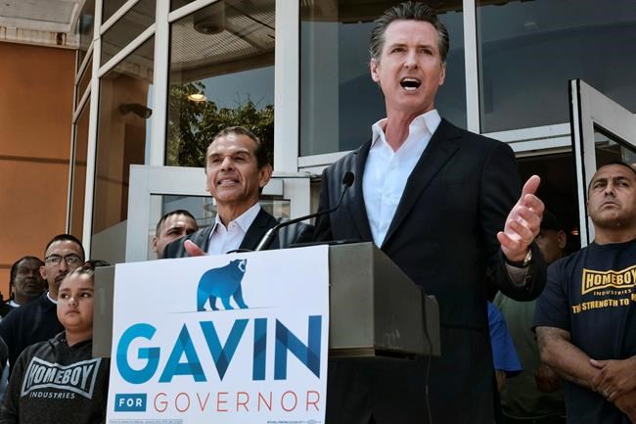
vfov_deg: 24.6
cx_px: 318
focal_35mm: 55
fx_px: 971
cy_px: 212
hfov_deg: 36.3
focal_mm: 36.5
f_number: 11
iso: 1600
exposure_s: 1/480
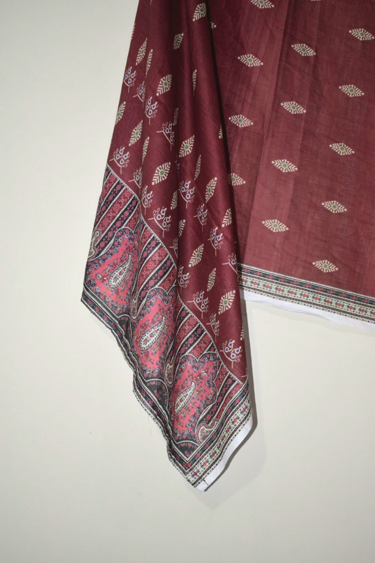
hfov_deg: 26.5
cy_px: 282
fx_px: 797
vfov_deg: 38.9
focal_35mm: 51
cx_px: 188
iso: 800
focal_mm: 34
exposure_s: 1/100
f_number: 5
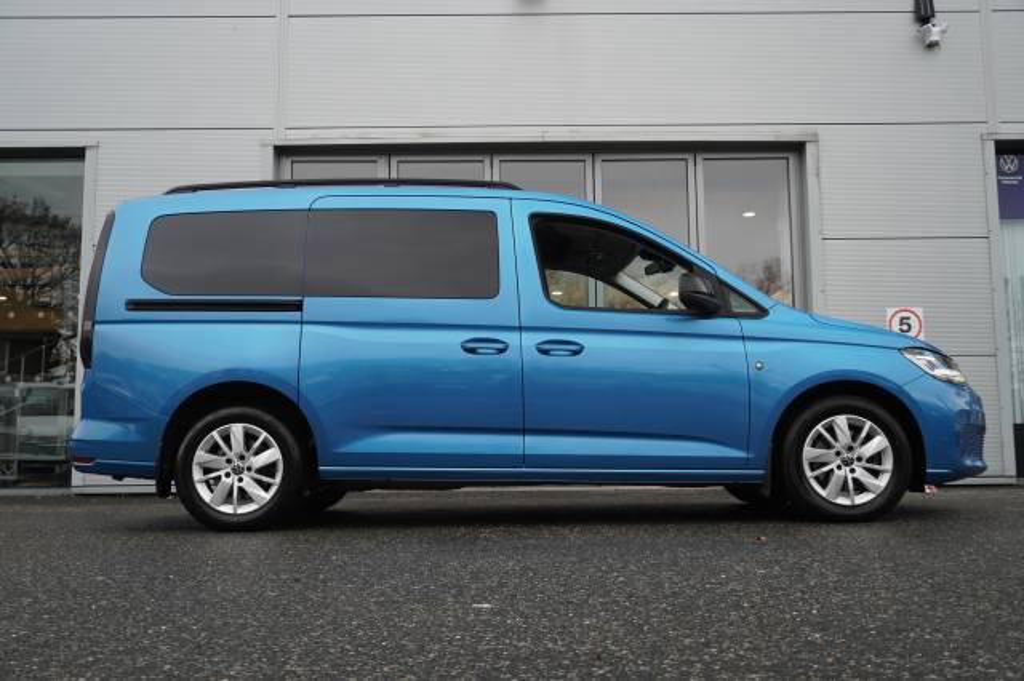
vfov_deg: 36.8
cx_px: 512
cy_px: 340
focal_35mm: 36
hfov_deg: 53.2
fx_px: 1023
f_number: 4
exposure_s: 1/200
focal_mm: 24
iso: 500
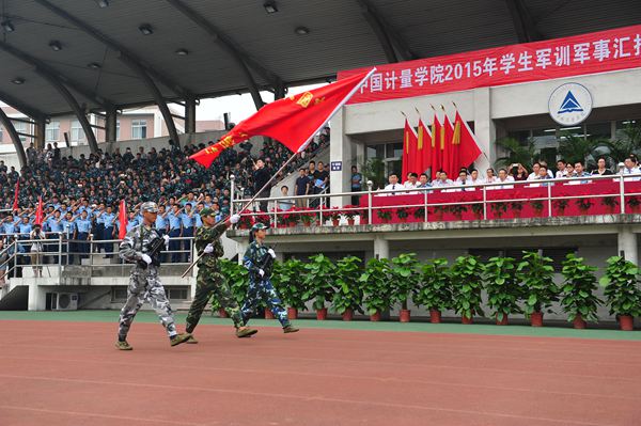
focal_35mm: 48
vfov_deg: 28.0
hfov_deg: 41.1
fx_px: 854
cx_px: 320
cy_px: 213
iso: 400
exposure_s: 1/320
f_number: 4.5
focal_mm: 48
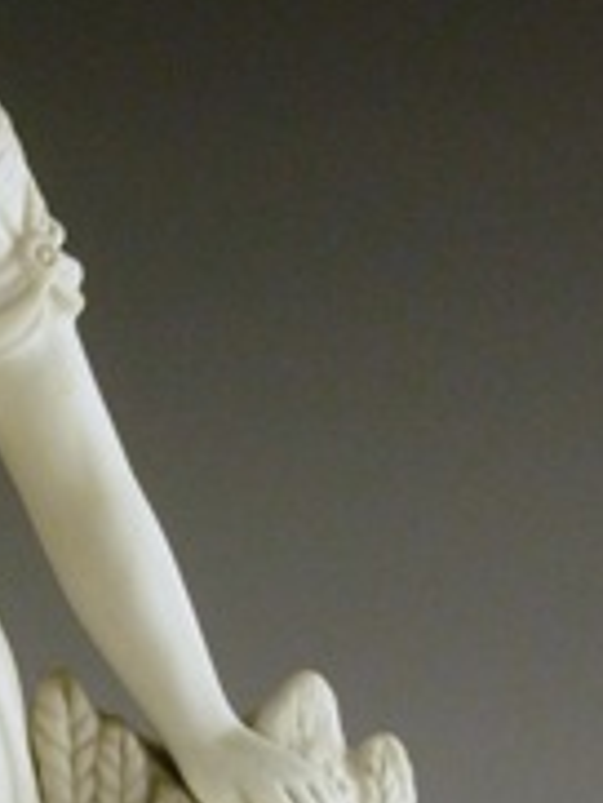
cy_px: 732
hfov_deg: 13.4
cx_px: -226
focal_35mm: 106
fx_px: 2459
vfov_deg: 18.2
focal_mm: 5.7
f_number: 3.5
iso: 400
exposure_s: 1/640
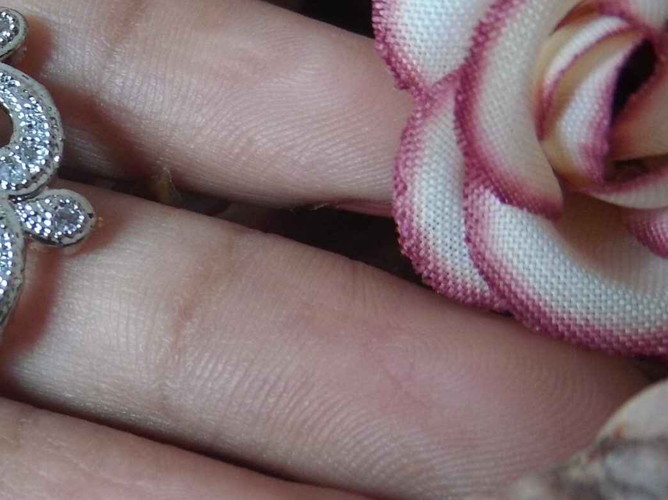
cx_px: -121
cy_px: 381
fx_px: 1176
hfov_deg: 28.0
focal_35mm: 61
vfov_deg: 23.7
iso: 160
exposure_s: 1/30
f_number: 3.5
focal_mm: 4.5
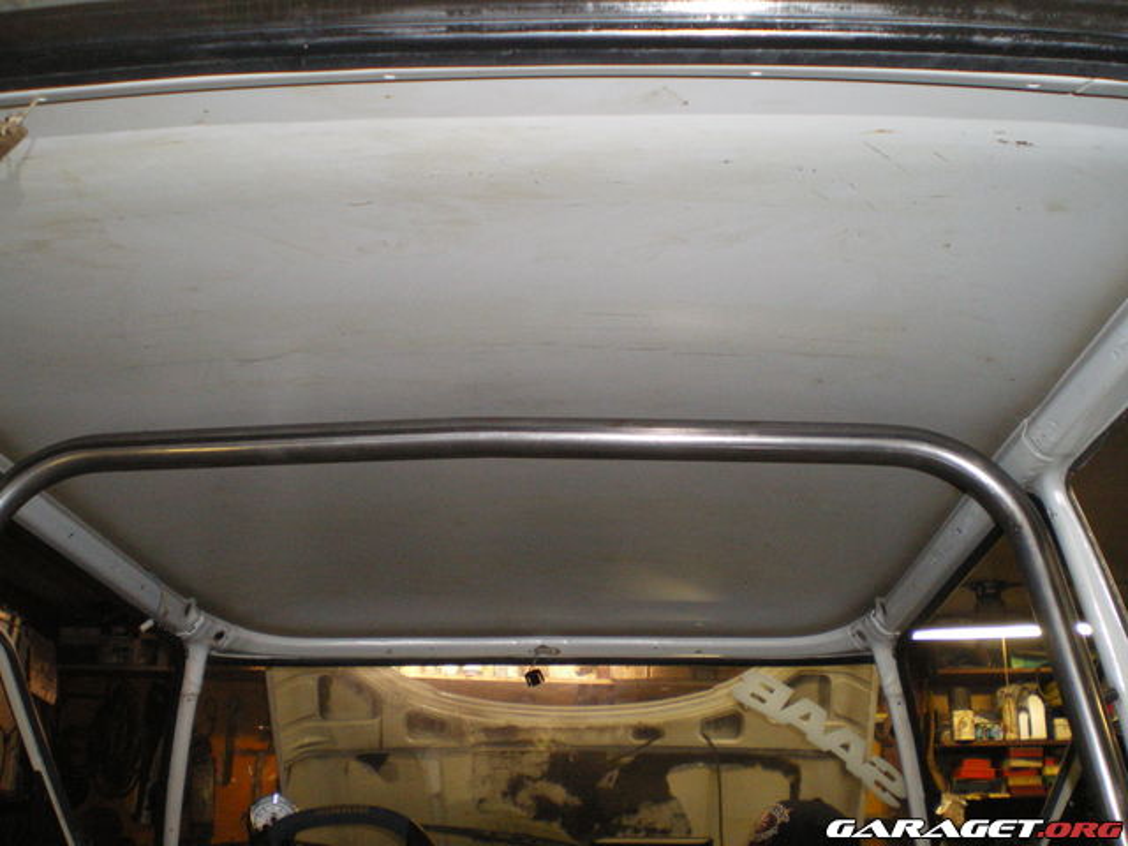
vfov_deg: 37.7
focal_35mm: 38
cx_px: 564
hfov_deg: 49.0
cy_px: 423
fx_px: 1238
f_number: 3.1
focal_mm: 6.3
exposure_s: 1/50
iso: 400
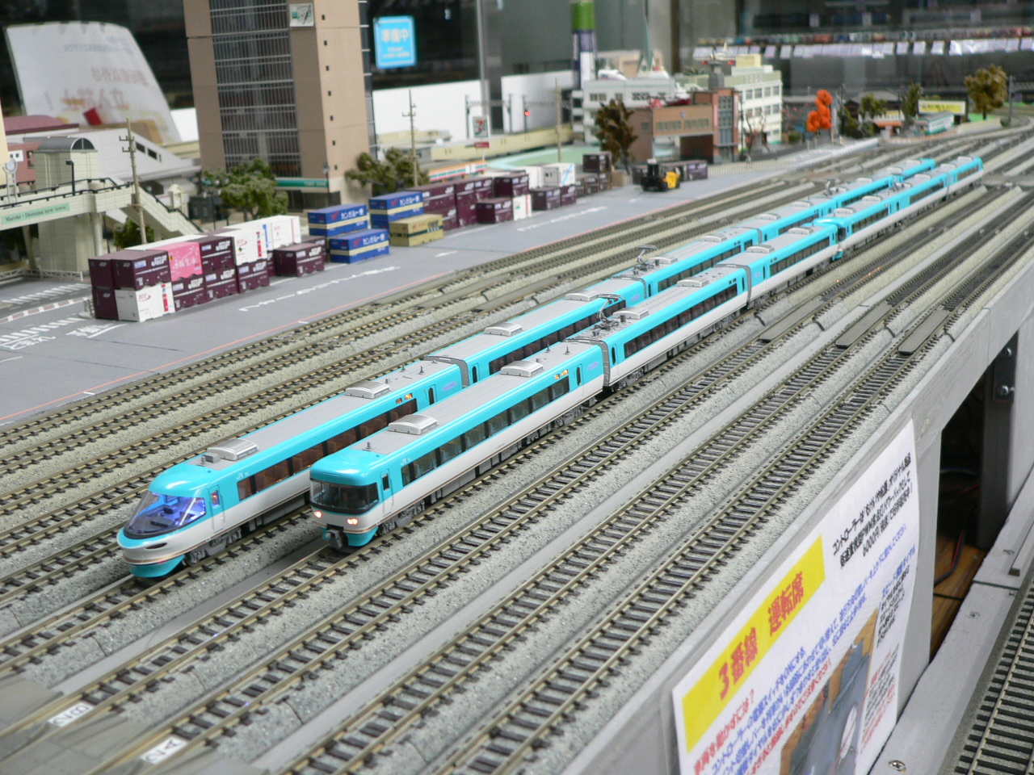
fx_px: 1165
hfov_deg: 47.9
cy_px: 388
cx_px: 517
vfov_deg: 36.8
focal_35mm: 39
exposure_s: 1/8
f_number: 2.8
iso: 100
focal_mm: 6.5
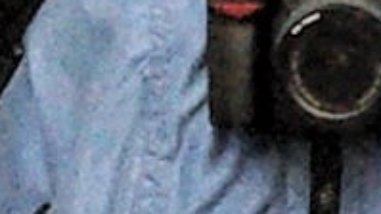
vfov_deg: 3.2
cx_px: 453
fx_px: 3675
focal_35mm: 364
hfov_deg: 5.9
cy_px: -545
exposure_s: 1/250
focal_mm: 45
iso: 1100
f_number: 9.5
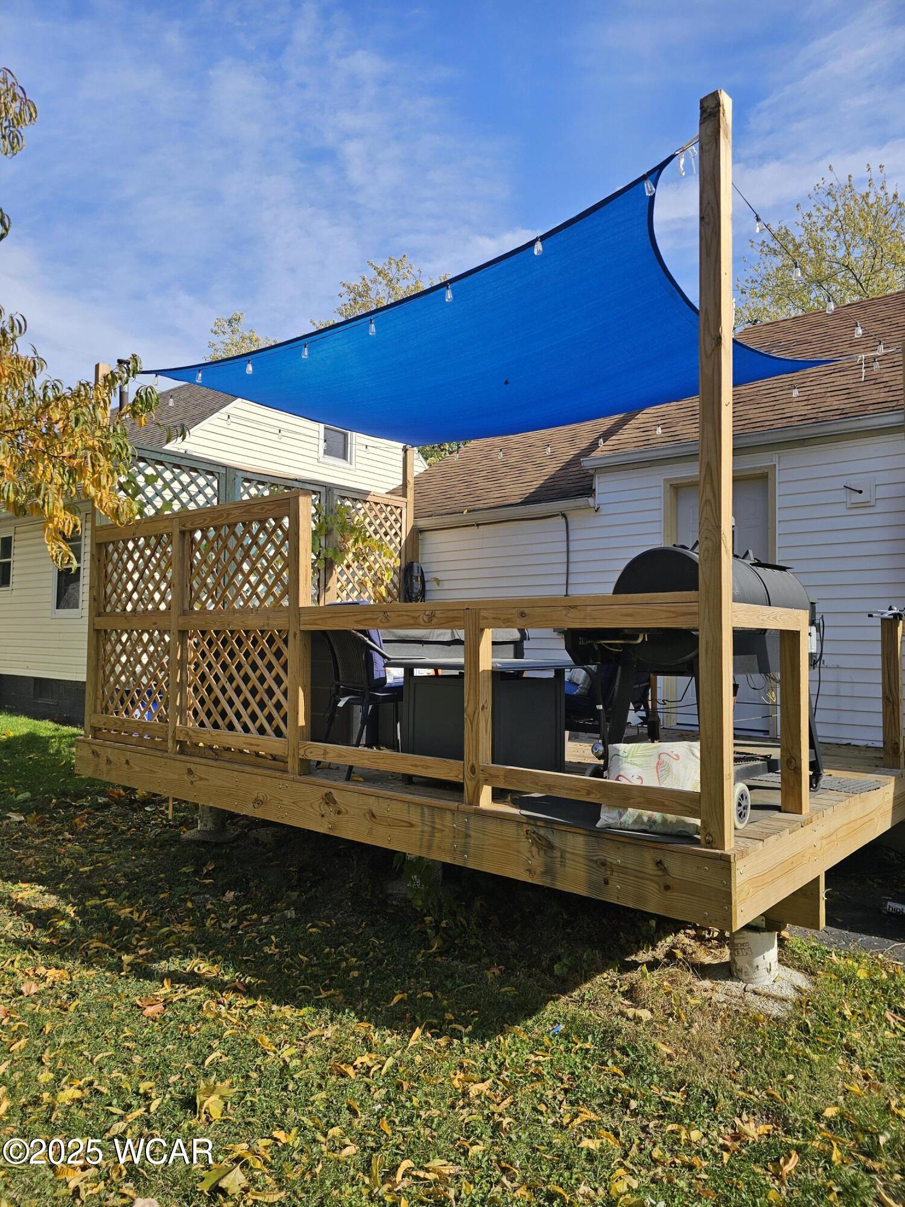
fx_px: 802
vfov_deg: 73.9
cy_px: 604
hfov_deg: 58.9
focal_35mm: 23
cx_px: 452
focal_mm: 6.3
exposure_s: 1/586
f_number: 1.7
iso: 10
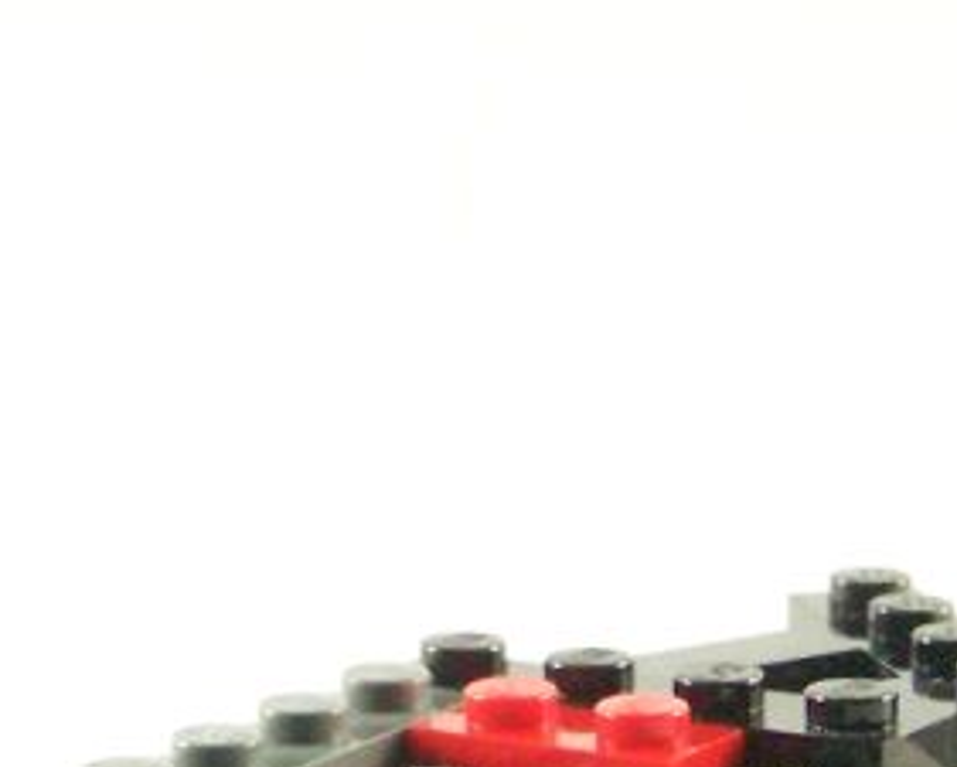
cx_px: 419
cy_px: 515
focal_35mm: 210
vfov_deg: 7.4
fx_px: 5950
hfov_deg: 9.2
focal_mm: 9.8
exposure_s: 1/60
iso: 400
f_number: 3.1
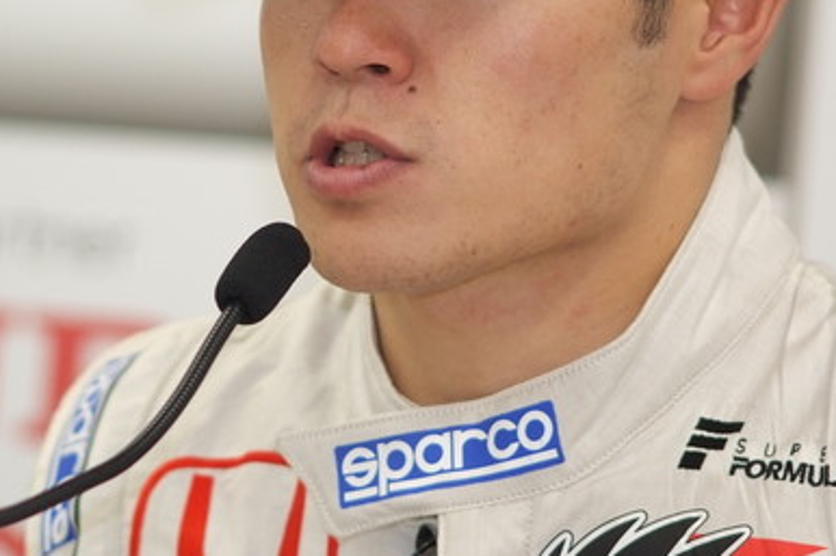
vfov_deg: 2.7
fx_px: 11698
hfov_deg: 4.1
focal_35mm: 504
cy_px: 100
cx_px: 360
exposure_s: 1/250
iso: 800
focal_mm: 180
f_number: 2.8
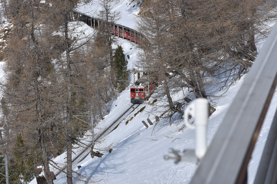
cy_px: 92
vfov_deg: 13.0
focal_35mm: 105
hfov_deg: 19.5
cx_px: 138
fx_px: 808
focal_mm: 70
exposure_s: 1/500
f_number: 8
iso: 100
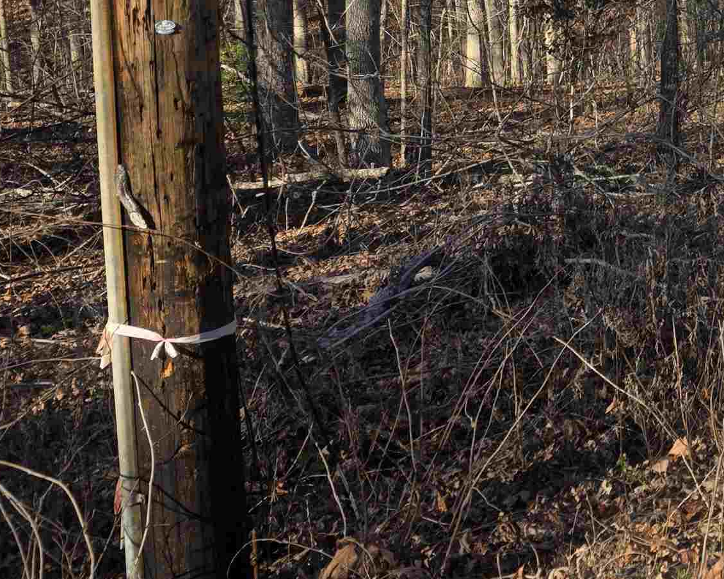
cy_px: -62
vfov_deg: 23.4
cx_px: 943
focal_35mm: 61
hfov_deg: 26.3
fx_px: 1307
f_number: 1.7
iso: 80
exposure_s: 1/1654
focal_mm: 6.3
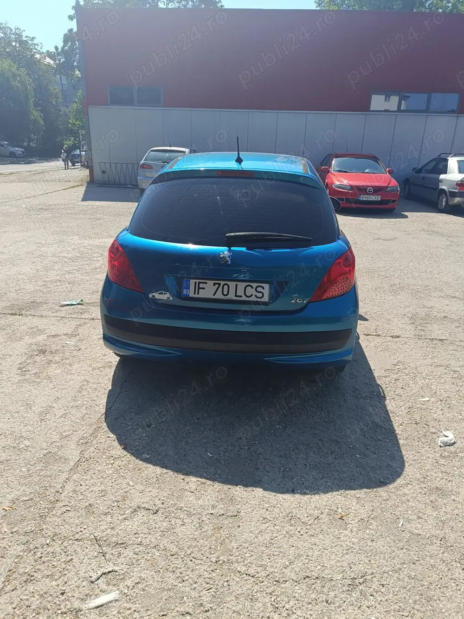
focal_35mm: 24
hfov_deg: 56.8
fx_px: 429
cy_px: 310
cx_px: 232
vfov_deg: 71.6
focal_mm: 5.59
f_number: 1.88
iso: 52
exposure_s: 1/765
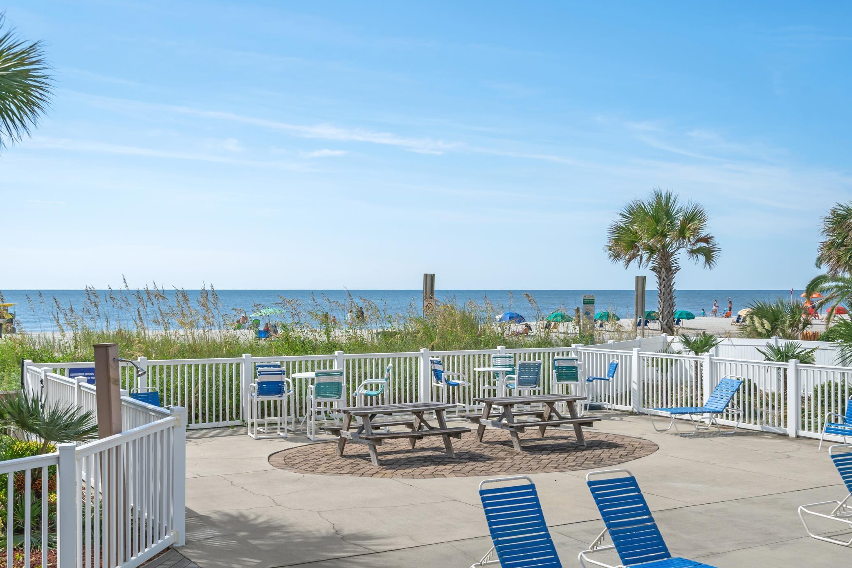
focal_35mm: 42
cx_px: 395
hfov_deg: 46.4
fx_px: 994
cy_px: 287
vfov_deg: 31.9
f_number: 8
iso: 200
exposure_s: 1/250
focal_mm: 35
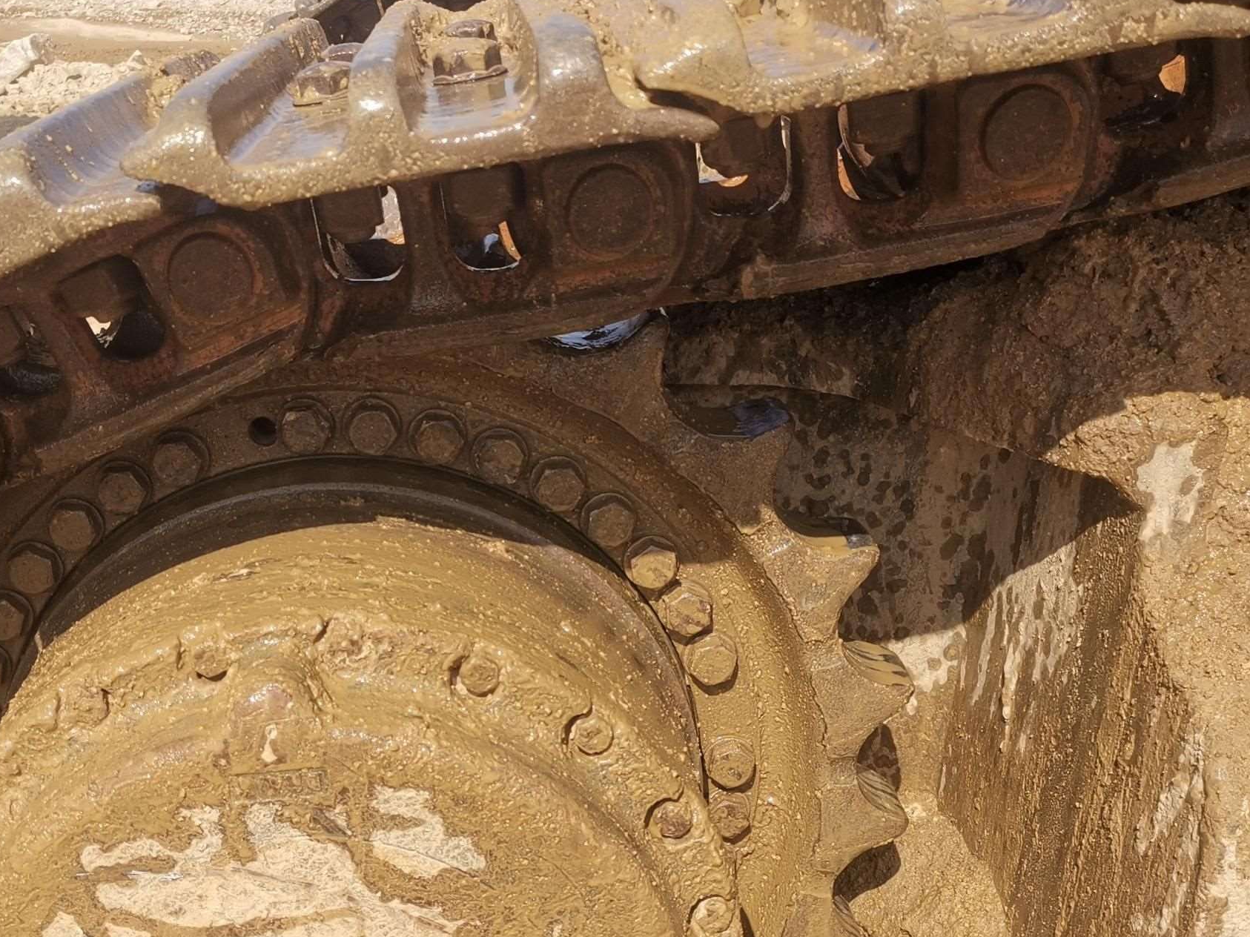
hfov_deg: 45.4
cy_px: 692
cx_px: 468
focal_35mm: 41
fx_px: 1480
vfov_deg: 34.5
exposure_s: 1/2500
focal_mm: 4.75
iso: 50
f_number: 1.8
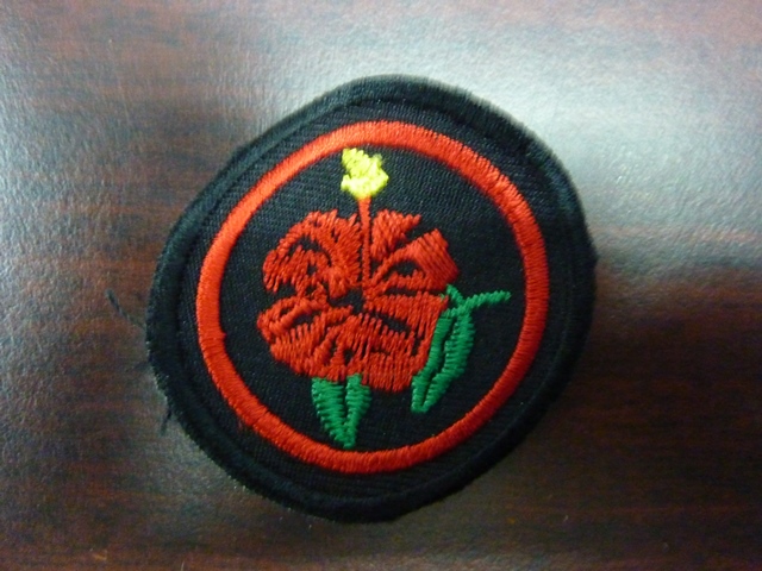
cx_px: 381
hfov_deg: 69.4
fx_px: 550
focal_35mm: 25
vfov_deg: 54.9
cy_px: 286
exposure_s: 1/8
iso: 800
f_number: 3.3
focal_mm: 4.1
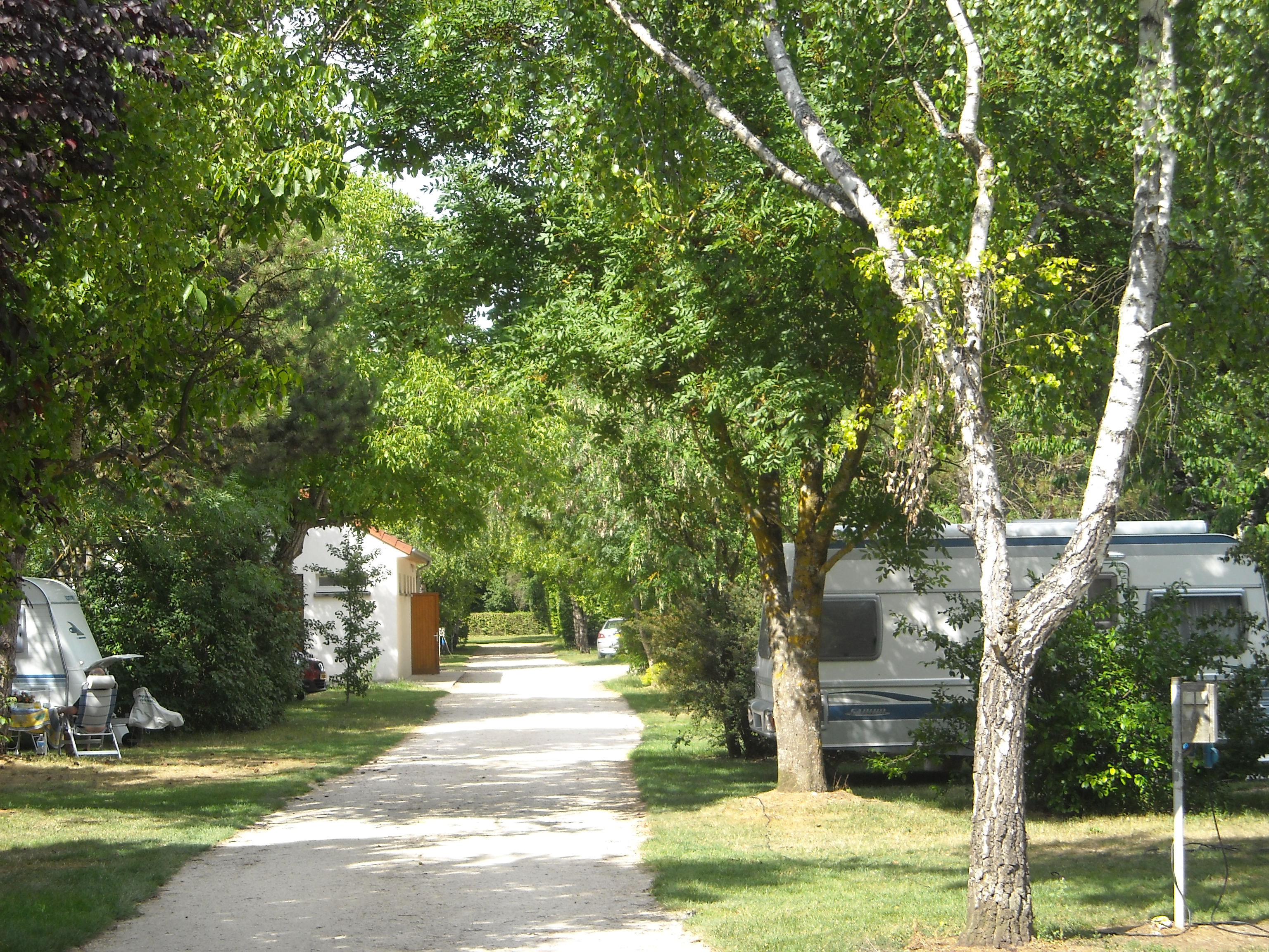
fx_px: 3079
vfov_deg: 17.6
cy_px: 476
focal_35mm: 84
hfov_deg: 23.3
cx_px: 634
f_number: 4.1
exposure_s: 1/176
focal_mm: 13.73
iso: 64
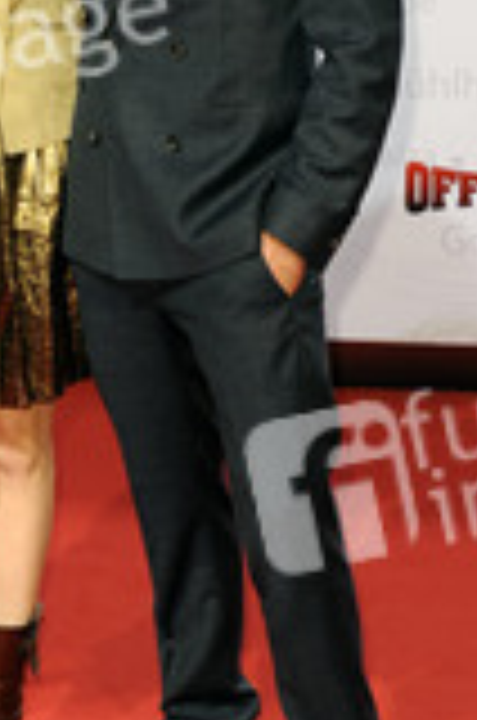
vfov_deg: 15.8
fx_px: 2595
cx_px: 68
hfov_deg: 10.5
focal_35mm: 130
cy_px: 243
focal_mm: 52
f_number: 5.6
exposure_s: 1/125
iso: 800
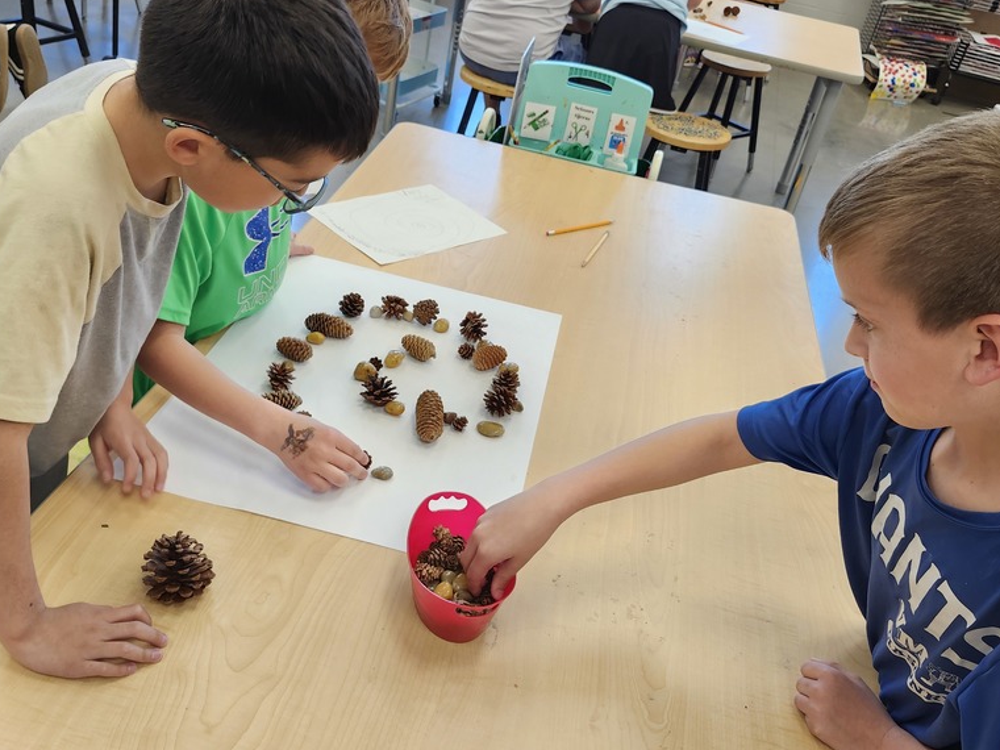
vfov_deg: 45.4
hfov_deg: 58.3
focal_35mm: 31
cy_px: 350
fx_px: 896
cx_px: 493
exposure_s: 1/120
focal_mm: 5.54
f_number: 1.8
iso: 160
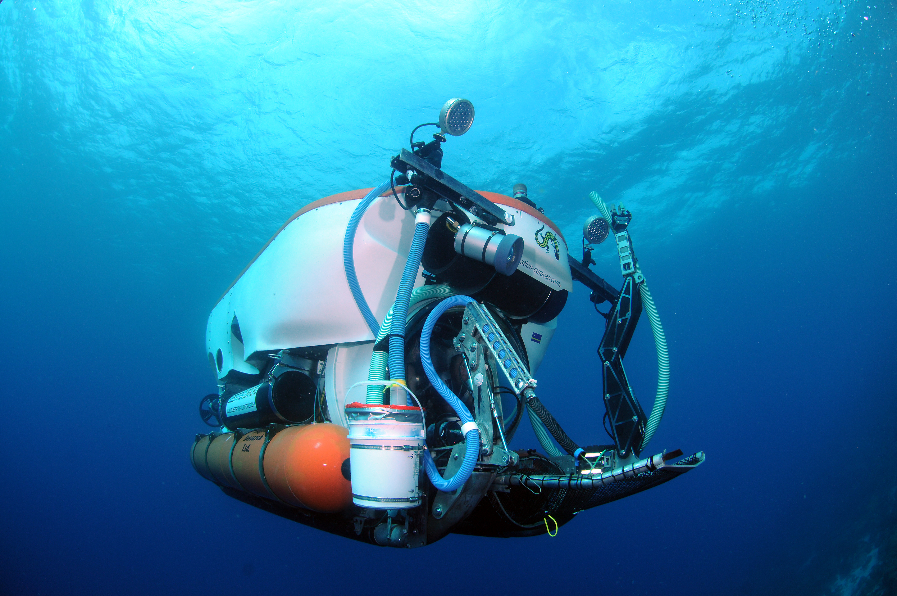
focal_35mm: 16
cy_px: 298
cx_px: 448
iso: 200
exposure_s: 1/160
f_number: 9
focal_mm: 10.5
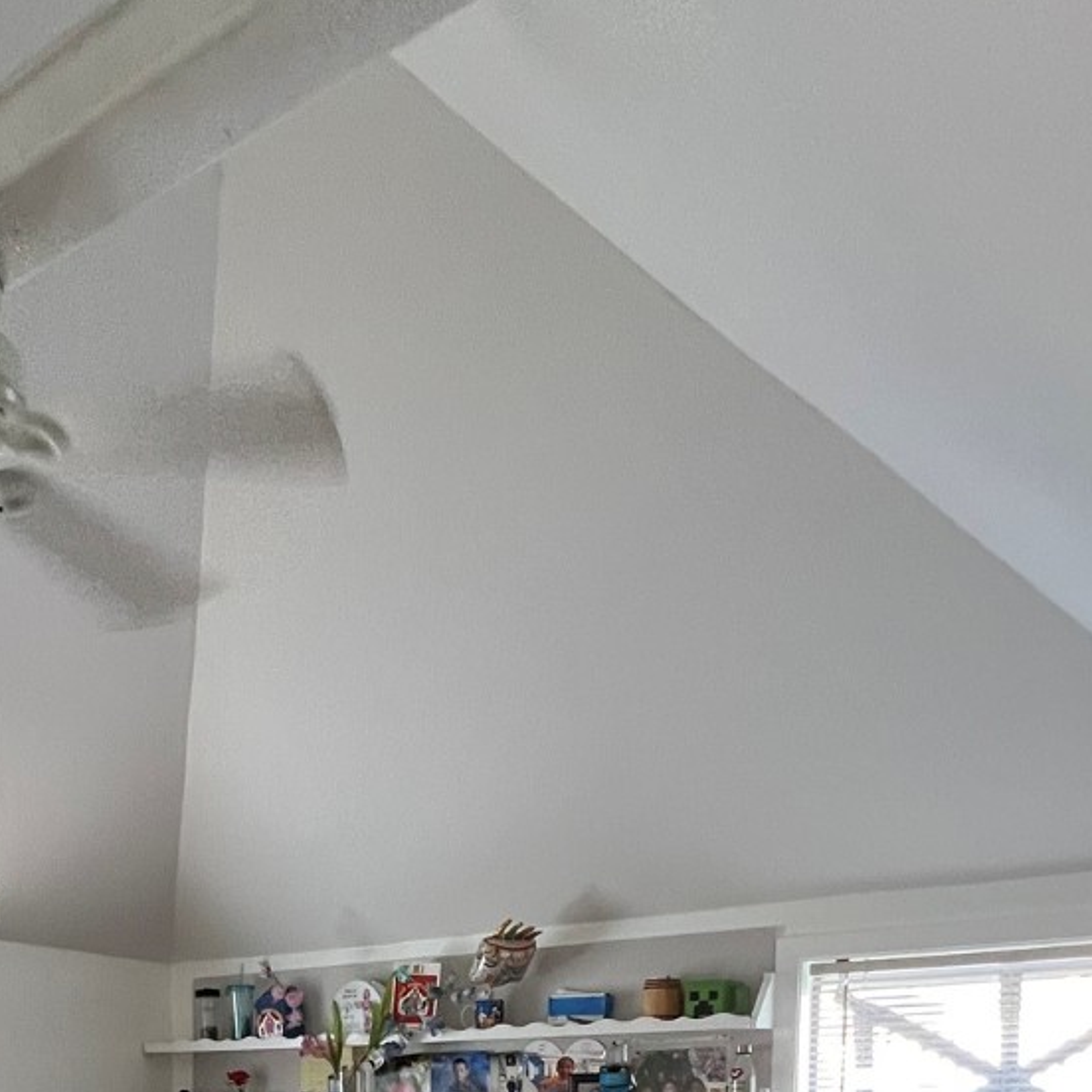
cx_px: 241
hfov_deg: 48.6
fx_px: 1142
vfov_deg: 40.5
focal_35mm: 32
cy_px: 1221
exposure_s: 1/60
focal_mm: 1.57
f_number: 1.8
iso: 320
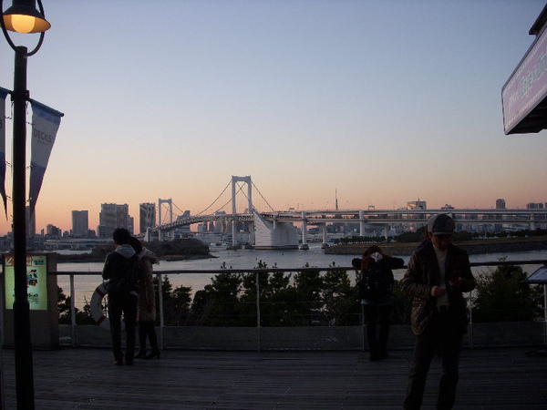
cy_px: 205
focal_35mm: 38
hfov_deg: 49.0
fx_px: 600
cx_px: 274
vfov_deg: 37.7
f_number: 3.3
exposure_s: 1/160
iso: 100
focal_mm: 6.3
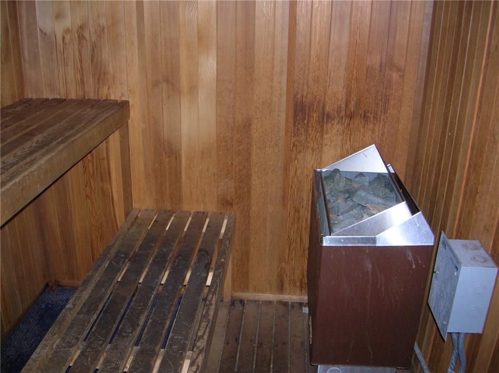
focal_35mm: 34
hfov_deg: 54.0
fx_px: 489
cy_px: 186
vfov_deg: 41.7
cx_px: 250
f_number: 2.9
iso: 98
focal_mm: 5.7
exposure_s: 1/60.1
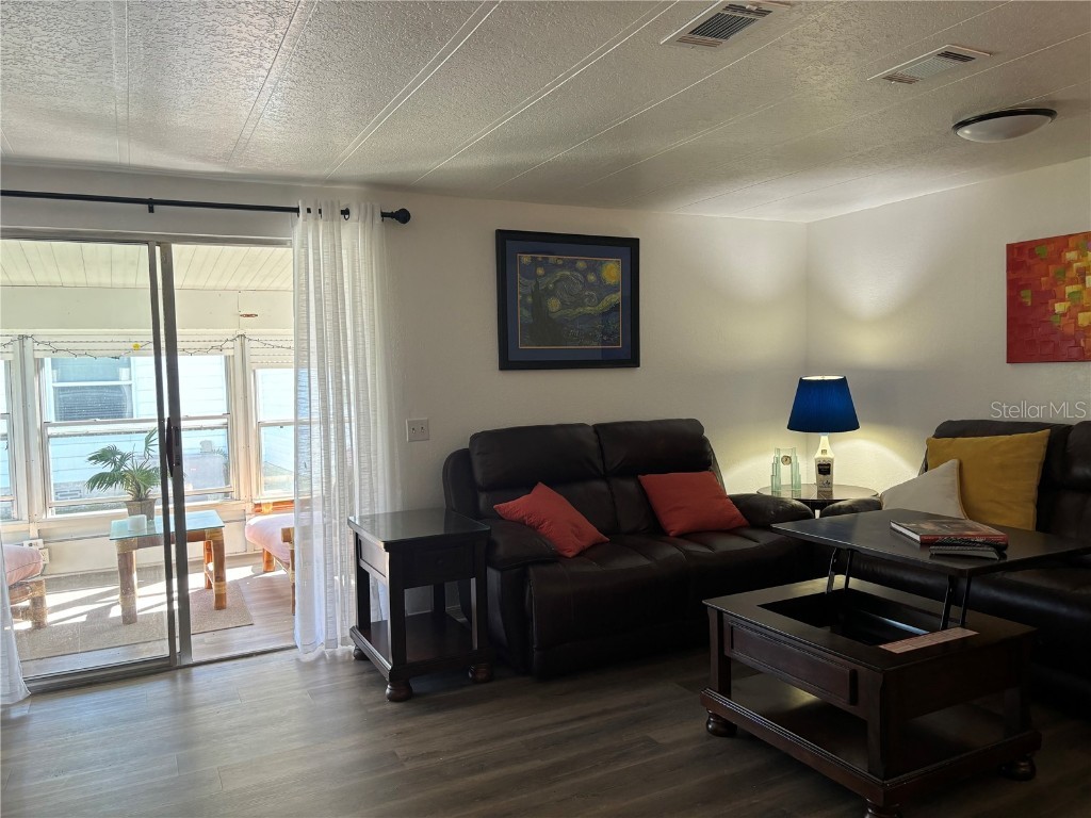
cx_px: 546
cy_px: 409
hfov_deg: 67.3
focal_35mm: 26
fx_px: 819
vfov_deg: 53.1
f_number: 1.6
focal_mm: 5.96
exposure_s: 1/120
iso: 125
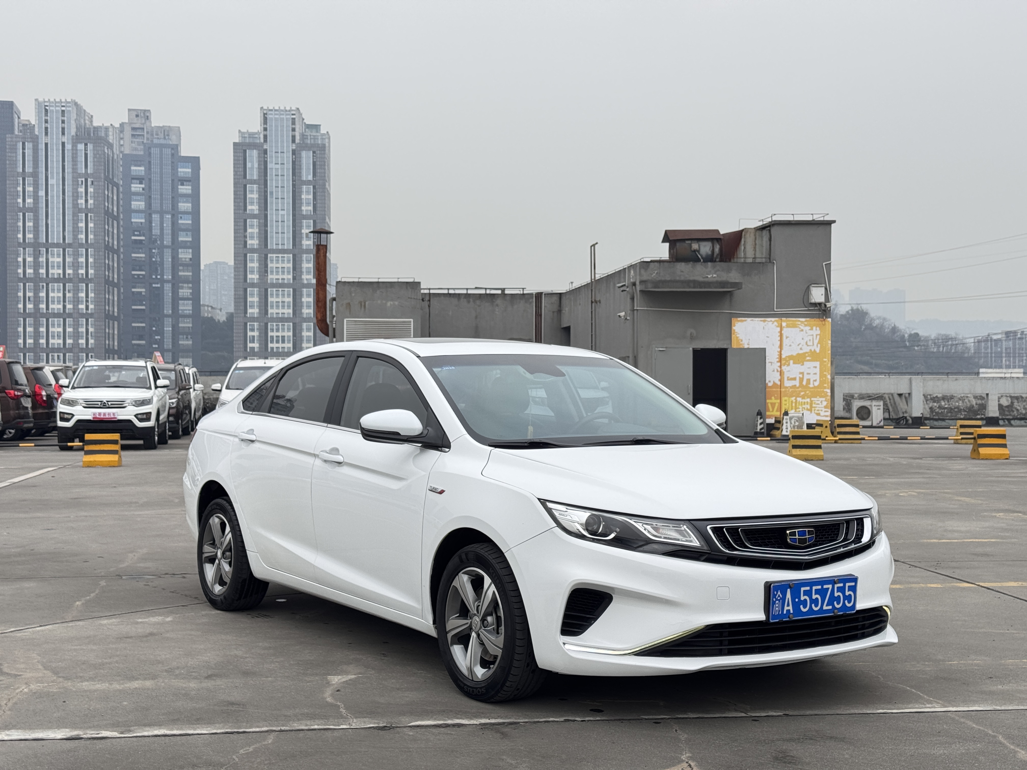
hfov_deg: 39.7
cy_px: 385
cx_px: 514
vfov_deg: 30.3
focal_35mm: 48
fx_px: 1424
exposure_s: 1/2179
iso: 64
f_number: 1.78
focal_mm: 6.76
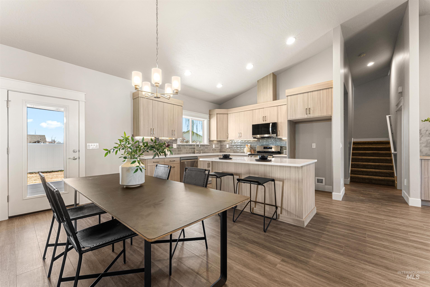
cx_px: 215
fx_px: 167
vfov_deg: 81.2
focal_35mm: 14
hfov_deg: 104.3
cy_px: 144
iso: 1250
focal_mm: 14
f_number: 11
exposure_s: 1/8
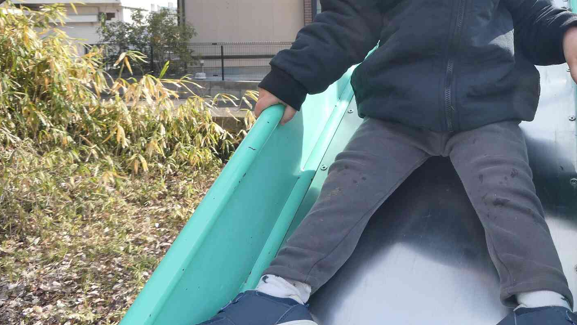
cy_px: 64
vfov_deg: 31.2
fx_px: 566
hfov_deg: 52.6
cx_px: 399
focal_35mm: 37
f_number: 3.3
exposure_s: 1/400
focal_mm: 4.3
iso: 80
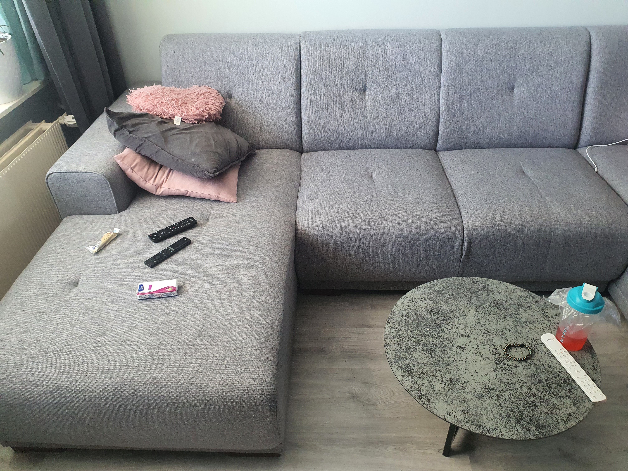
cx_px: 314
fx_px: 472
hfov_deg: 67.3
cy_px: 236
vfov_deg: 53.1
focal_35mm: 26
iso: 320
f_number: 2.4
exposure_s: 1/100
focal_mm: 4.3
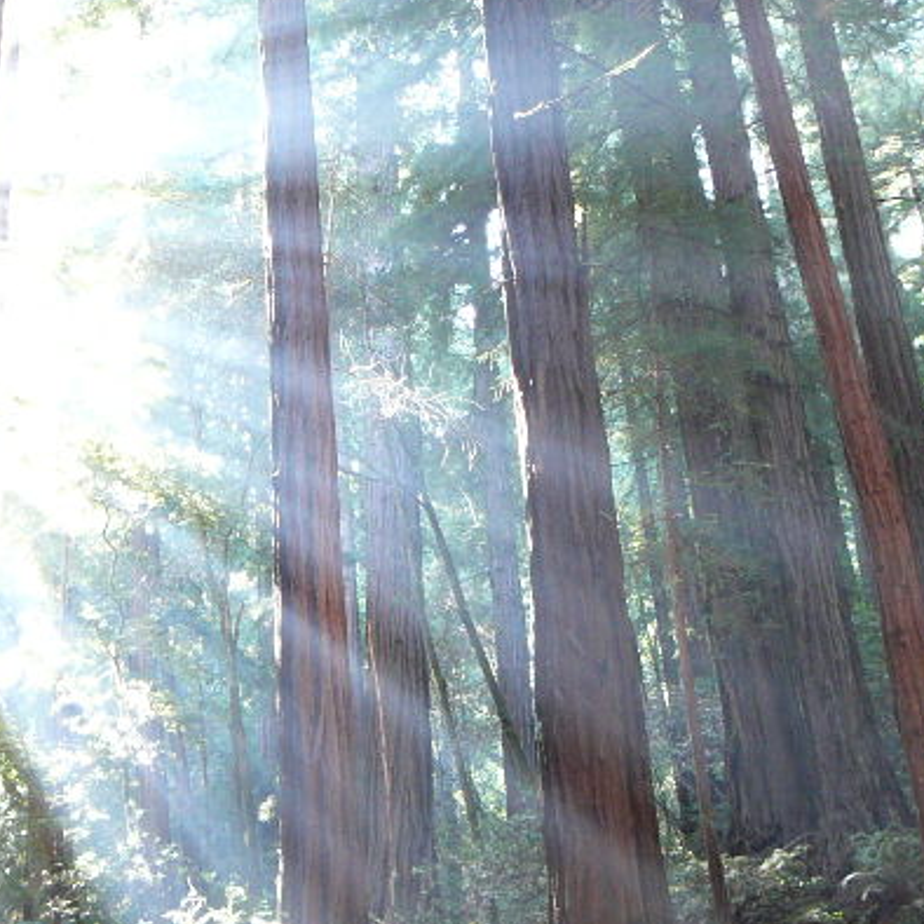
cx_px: 284
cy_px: 483
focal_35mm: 58
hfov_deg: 29.3
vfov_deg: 29.5
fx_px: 1752
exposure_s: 1/8
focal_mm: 5.2
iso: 200
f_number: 2.8
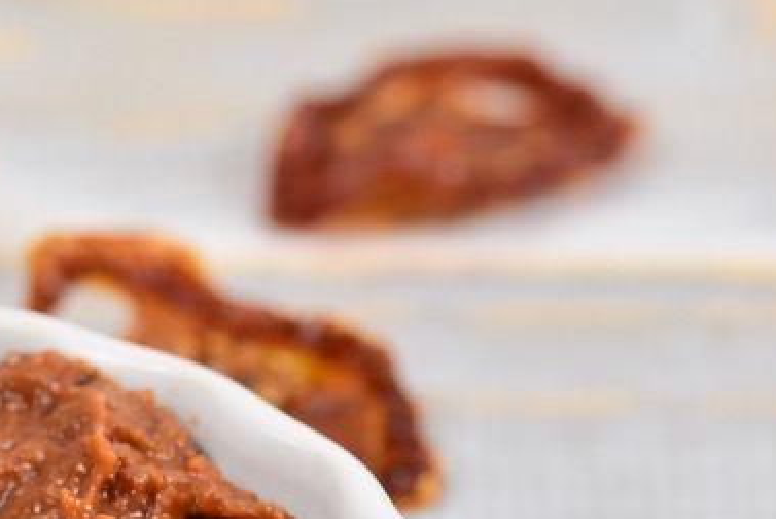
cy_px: 666
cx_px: -183
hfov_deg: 4.8
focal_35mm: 427
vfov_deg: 3.2
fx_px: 9219
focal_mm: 105
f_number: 5
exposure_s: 1/100
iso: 400
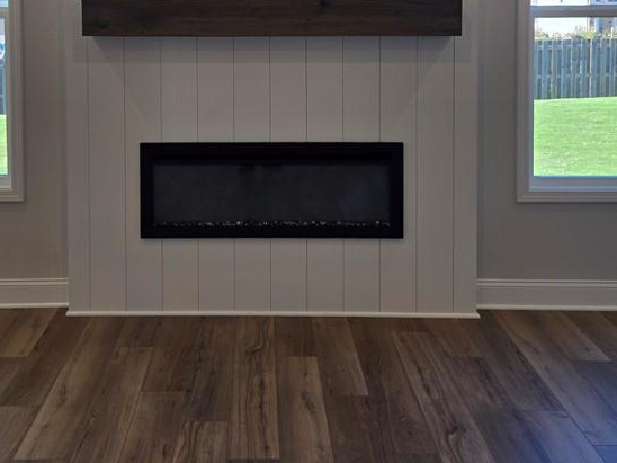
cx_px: 254
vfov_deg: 32.0
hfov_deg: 43.7
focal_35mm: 43
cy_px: 50
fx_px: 766
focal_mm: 5.4
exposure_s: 1/120
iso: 25
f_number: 1.8
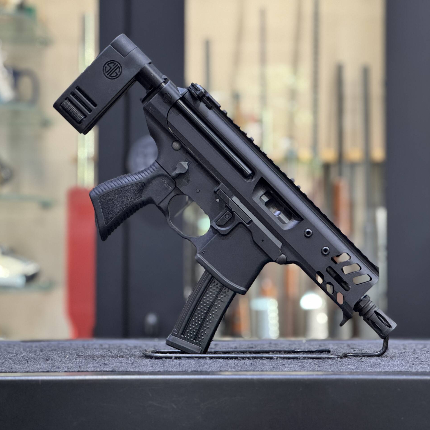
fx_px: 1279
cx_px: 228
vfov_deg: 19.1
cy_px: 215
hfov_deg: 19.1
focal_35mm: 91
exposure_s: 1/50
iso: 250
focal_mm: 9
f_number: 2.8
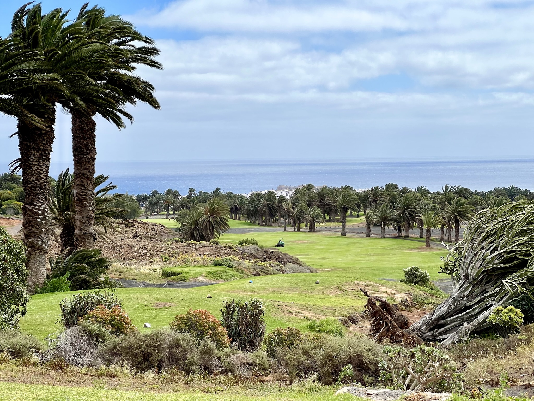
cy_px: 200
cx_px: 267
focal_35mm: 77
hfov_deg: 25.3
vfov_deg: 19.1
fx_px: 1188
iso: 32
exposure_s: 1/1449
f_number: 2.8
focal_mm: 9
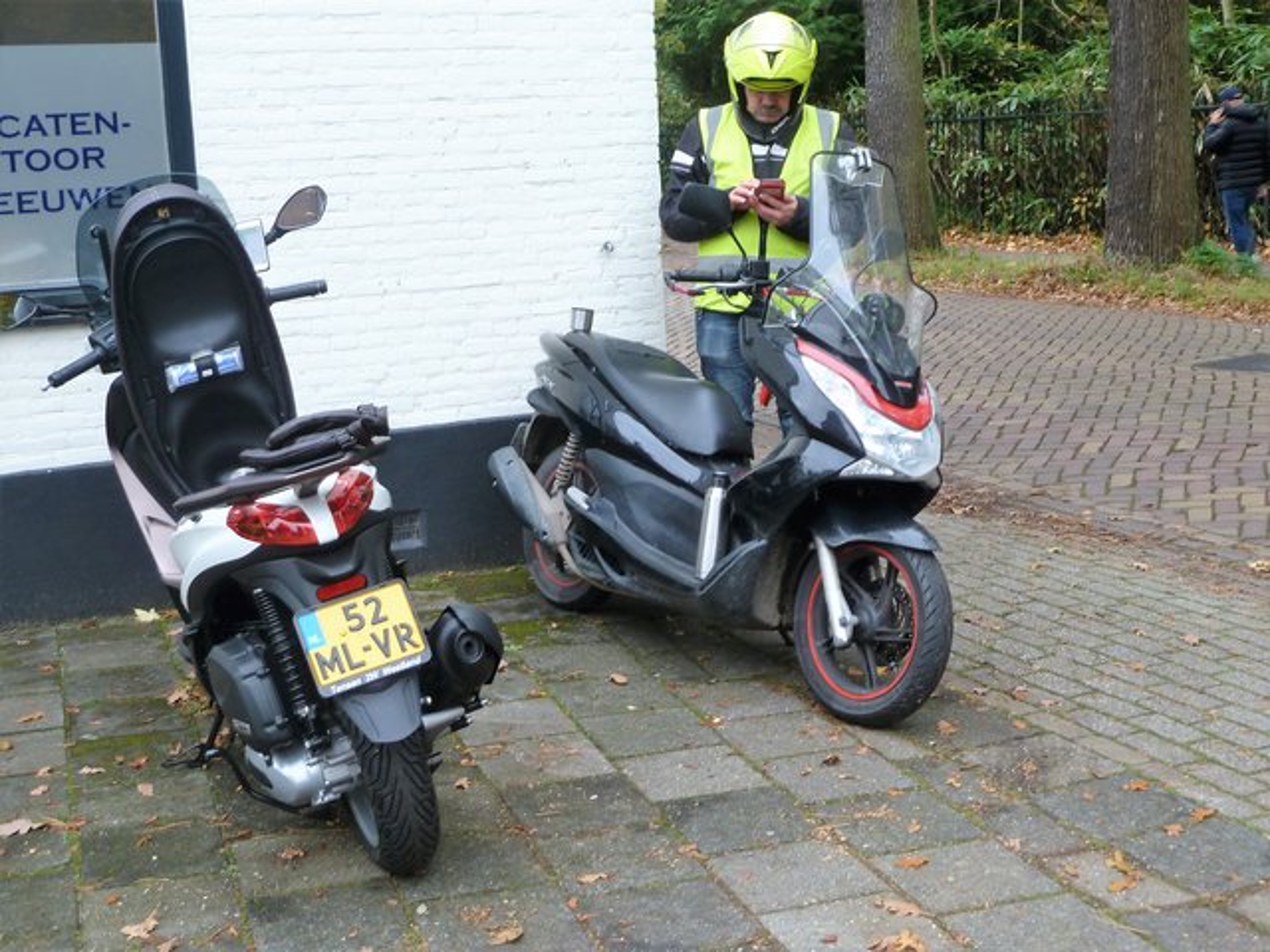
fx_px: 1761
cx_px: 635
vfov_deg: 30.3
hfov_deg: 39.7
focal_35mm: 48
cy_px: 476
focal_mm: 7.9
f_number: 3.8
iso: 80
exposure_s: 1/30
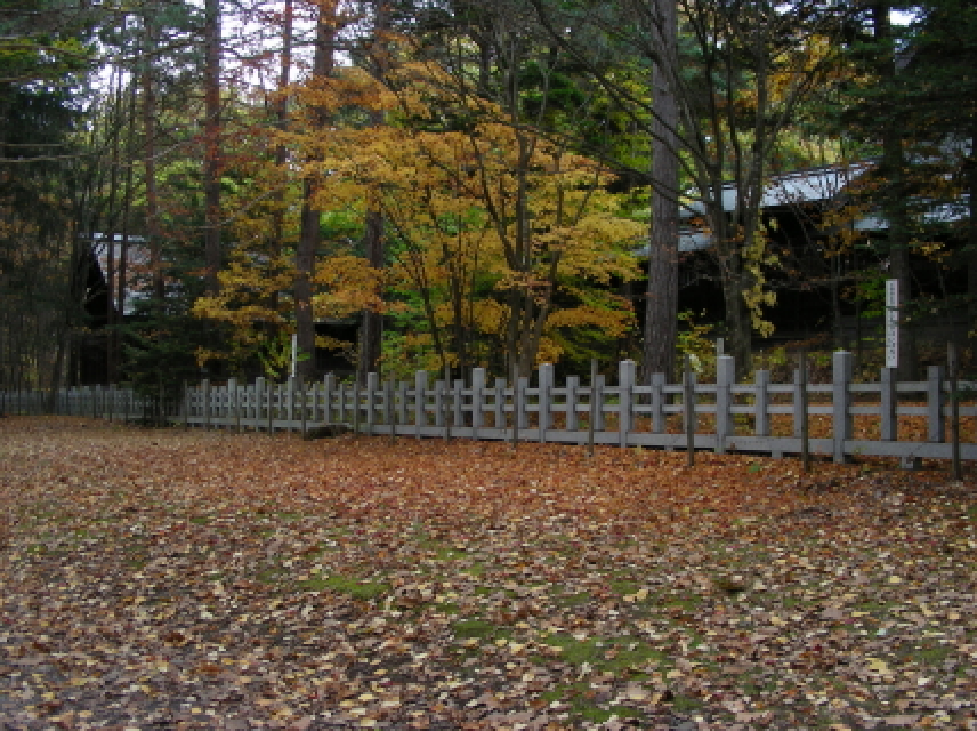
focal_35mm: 40
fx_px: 1128
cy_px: 353
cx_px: 477
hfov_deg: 46.8
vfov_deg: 35.9
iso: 79
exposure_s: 1/30.8
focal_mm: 6.3
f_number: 3.5
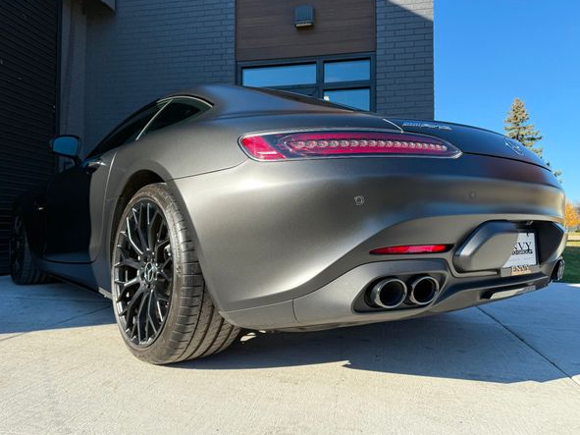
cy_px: 213
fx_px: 436
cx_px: 275
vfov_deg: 53.0
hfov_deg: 67.3
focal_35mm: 26
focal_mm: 6.76
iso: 80
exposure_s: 1/1949
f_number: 1.78
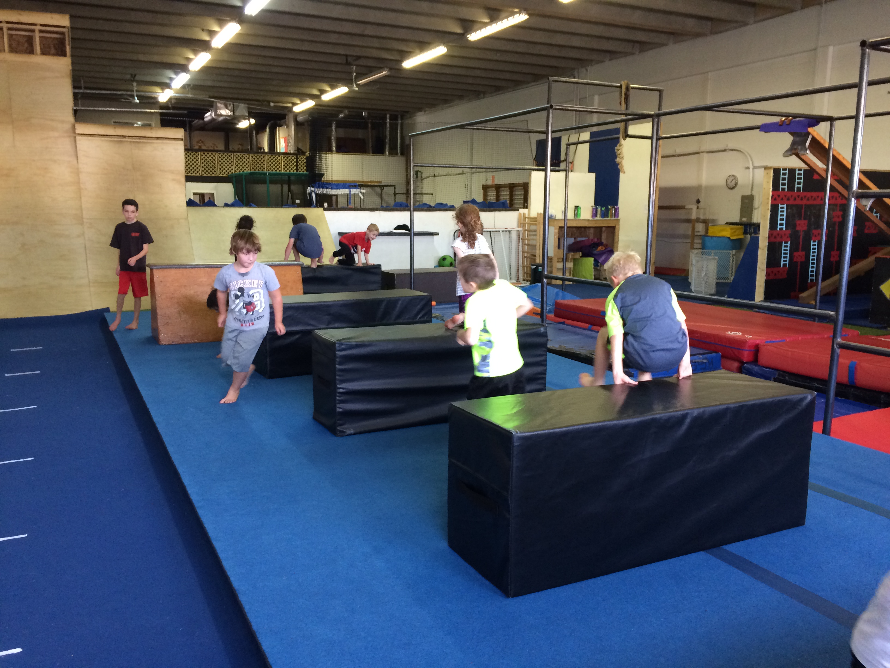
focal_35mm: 29
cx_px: 445
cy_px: 334
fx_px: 746
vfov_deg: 48.2
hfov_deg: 61.7
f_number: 2.2
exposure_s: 1/30
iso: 160
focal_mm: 4.15
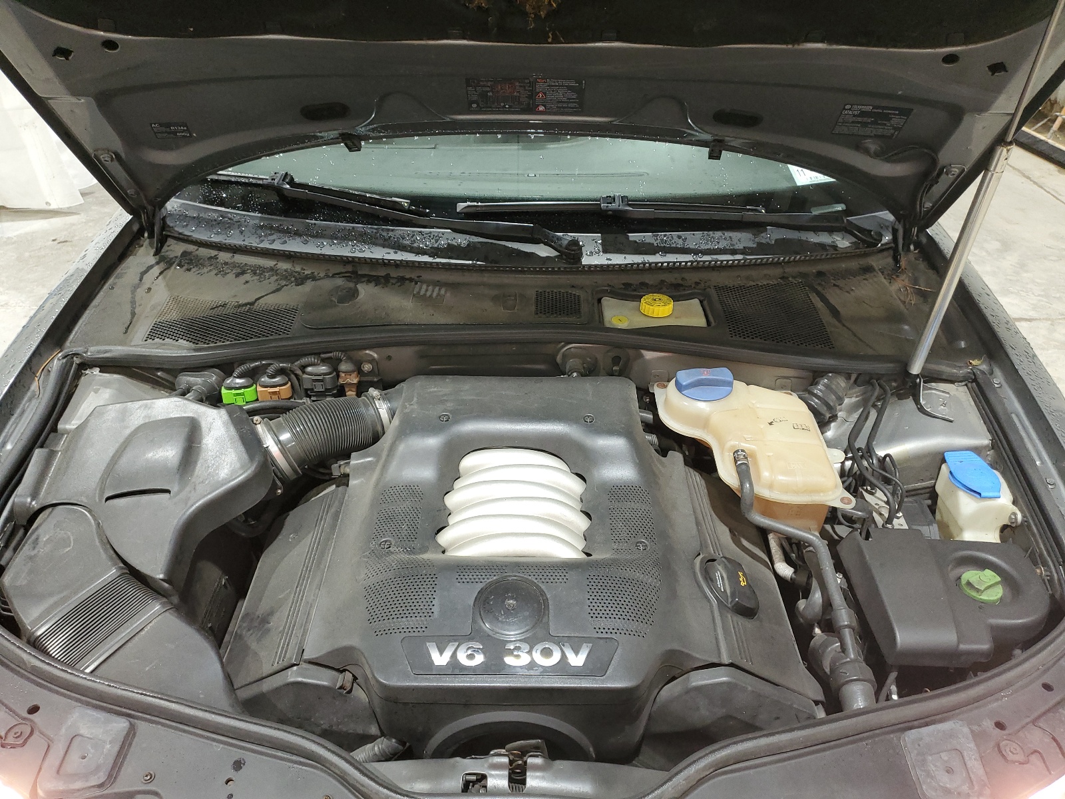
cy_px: 400
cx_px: 532
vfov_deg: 53.1
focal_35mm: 26
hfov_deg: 67.3
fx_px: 800
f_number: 1.5
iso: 142
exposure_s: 1/60.2
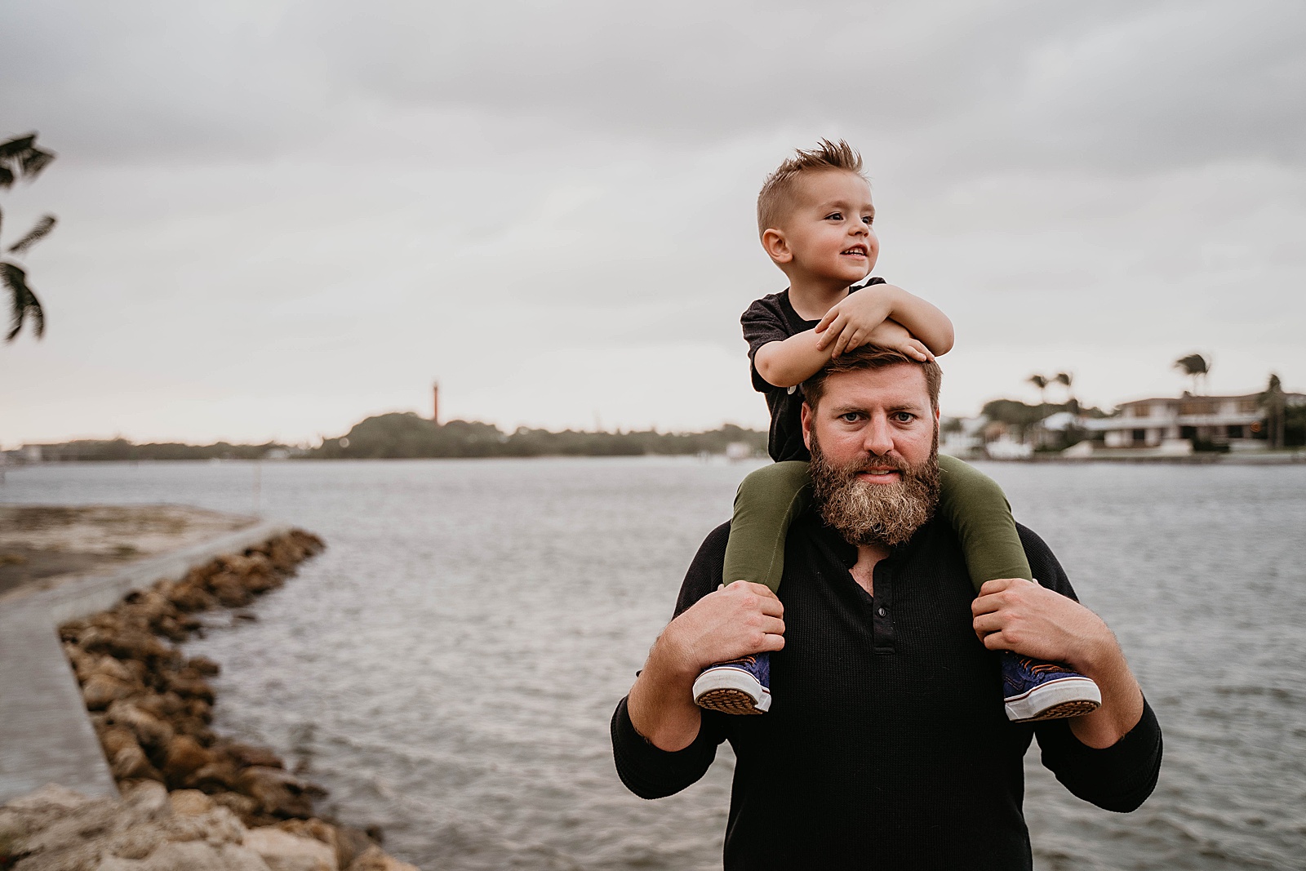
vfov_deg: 35.9
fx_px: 1342
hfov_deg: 51.9
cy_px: 436
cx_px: 653
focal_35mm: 37
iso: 400
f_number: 2.8
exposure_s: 1/160
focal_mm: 37
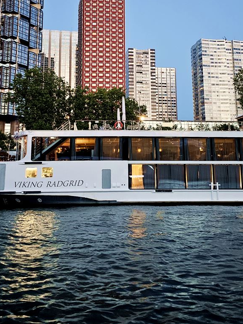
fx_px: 337
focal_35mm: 36
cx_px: 112
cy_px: 110
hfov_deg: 39.6
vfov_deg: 50.5
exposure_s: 1/52
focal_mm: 6.3
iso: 640
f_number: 1.7
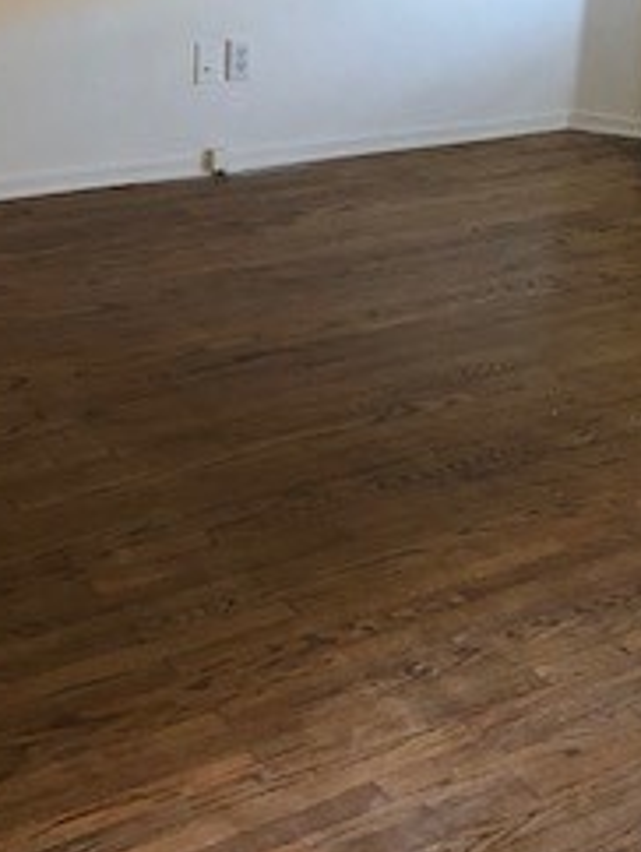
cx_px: 571
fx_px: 1824
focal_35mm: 74
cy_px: 162
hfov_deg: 19.6
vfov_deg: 25.8
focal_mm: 4
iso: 100
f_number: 1.8
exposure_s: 1/8
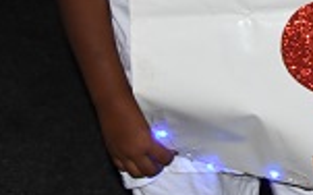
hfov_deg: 11.3
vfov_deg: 7.5
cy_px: -127
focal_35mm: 170
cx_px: 591
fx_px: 1449
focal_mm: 28
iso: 1250
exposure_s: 1/60
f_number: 5.6
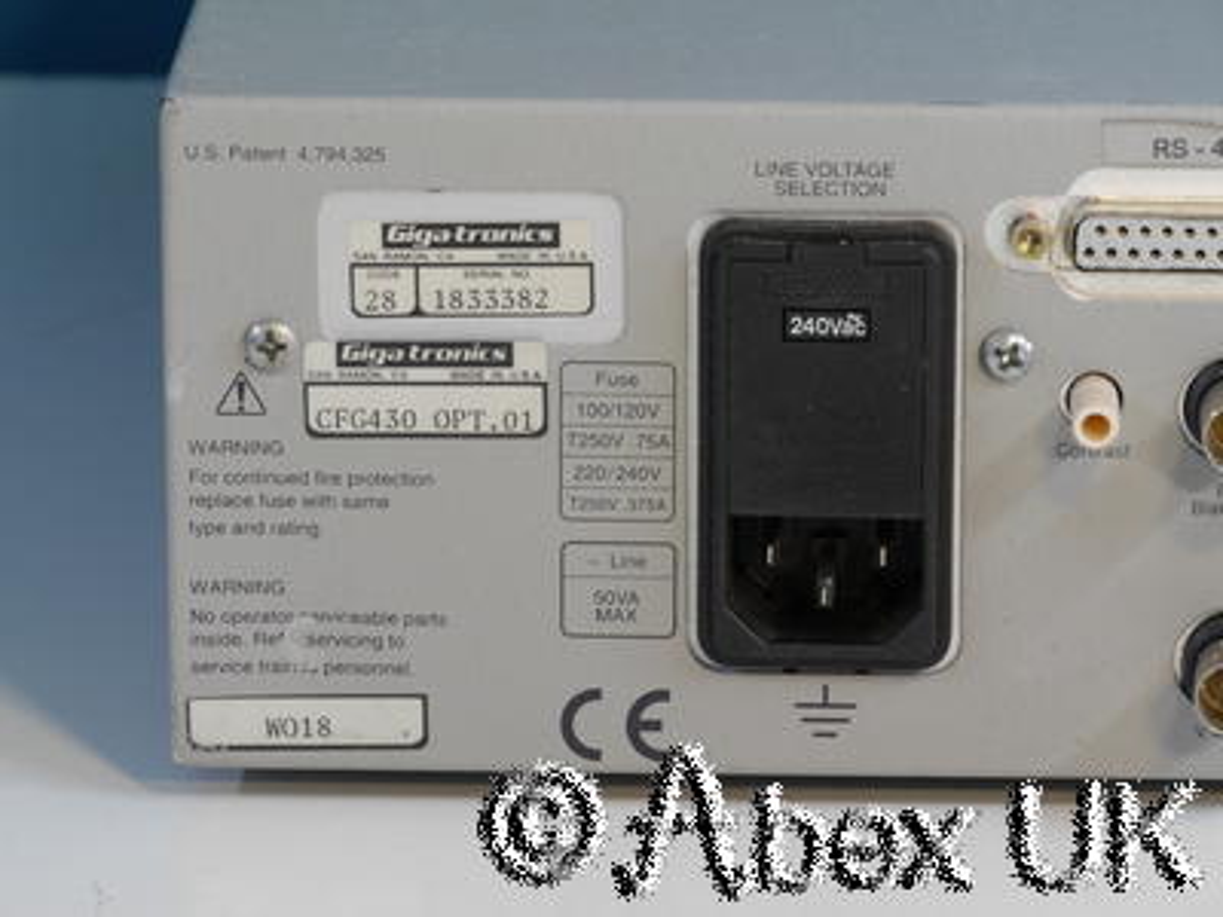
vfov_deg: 5.3
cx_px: 612
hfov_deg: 7.1
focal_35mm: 280
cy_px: 458
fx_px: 9893
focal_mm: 140
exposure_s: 1/4
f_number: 13
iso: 400
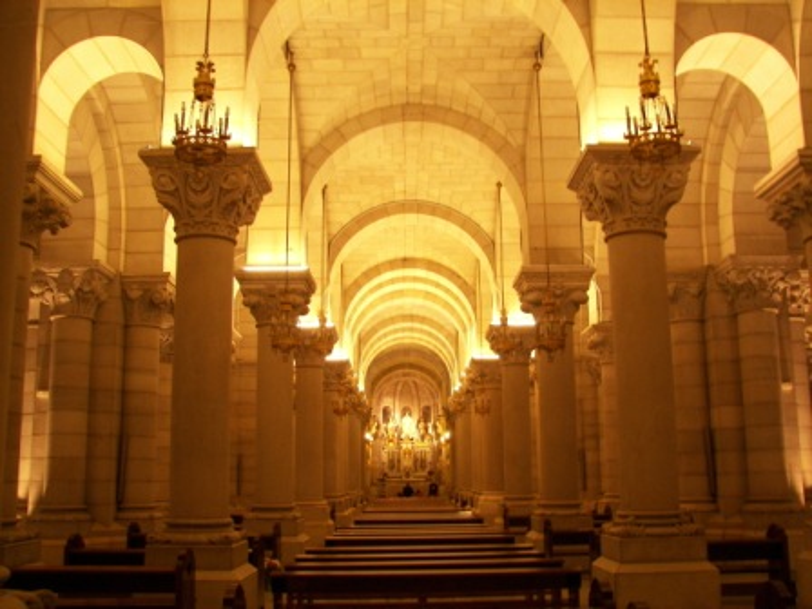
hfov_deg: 51.4
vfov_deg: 39.7
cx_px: 406
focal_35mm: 36
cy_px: 304
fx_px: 844
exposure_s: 1/5
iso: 100
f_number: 2.8
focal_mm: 6
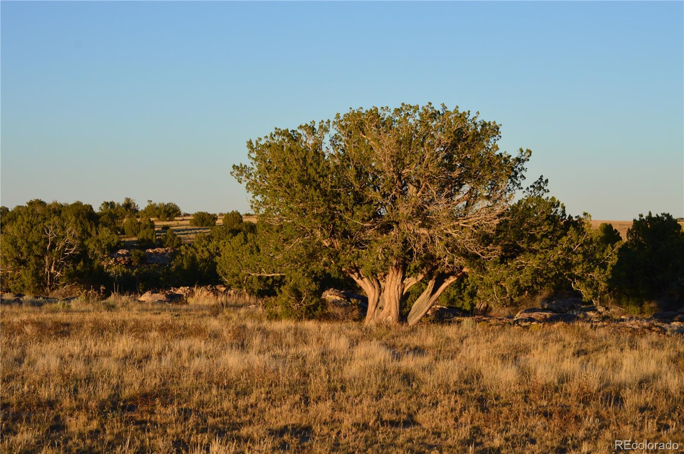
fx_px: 1566
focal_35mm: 82
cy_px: 227
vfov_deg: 16.5
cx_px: 342
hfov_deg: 24.6
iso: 400
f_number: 10
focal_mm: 55
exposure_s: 1/320
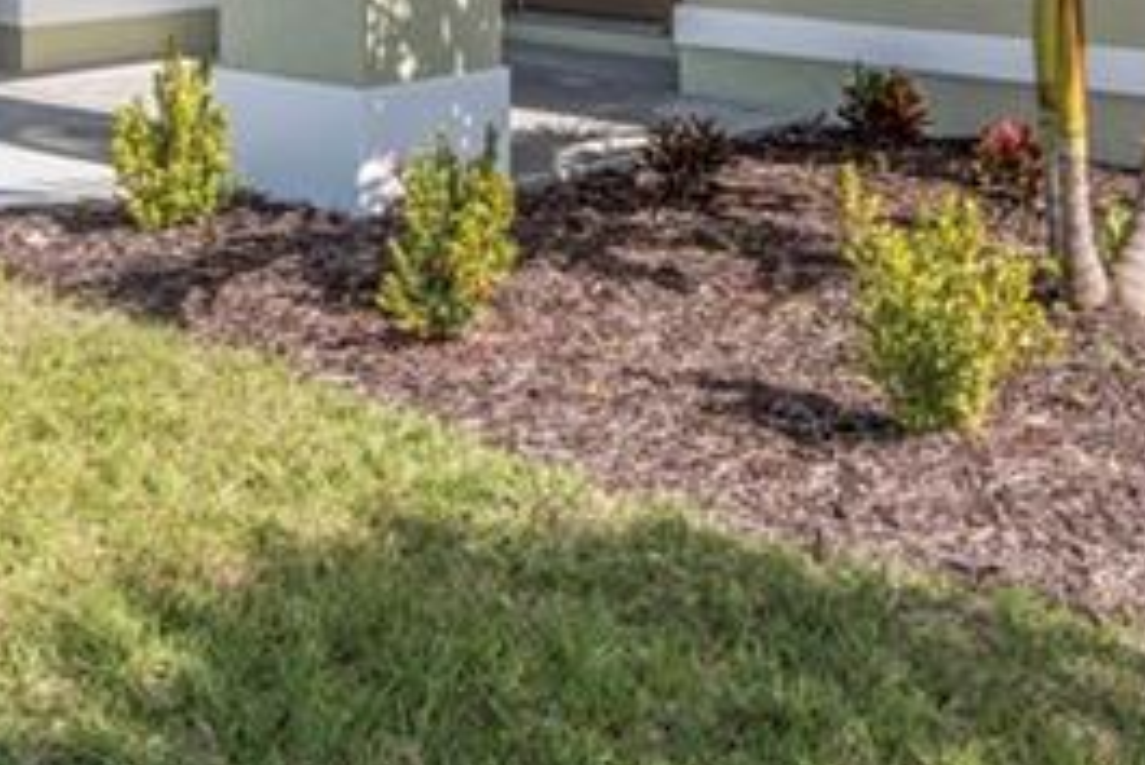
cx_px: 354
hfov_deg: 34.1
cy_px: -287
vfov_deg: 20.8
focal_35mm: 58
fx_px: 1846
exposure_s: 1/400
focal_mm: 15
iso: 200
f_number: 9
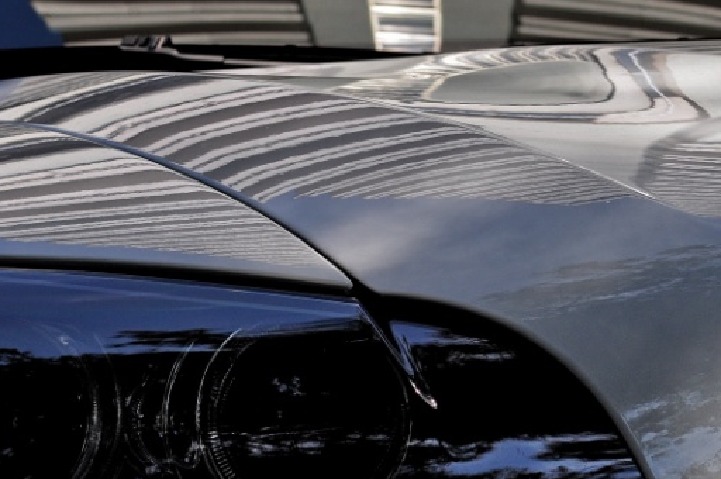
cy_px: 193
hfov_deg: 12.4
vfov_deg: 8.3
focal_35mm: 165
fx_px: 3300
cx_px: 172
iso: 320
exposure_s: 1/320
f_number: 9
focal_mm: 55
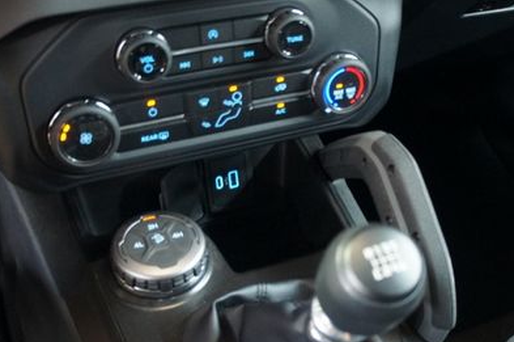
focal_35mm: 44
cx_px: 309
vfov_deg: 30.4
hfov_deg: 44.3
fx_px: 627
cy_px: 194
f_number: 3.5
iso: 1600
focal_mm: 18
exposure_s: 1/6
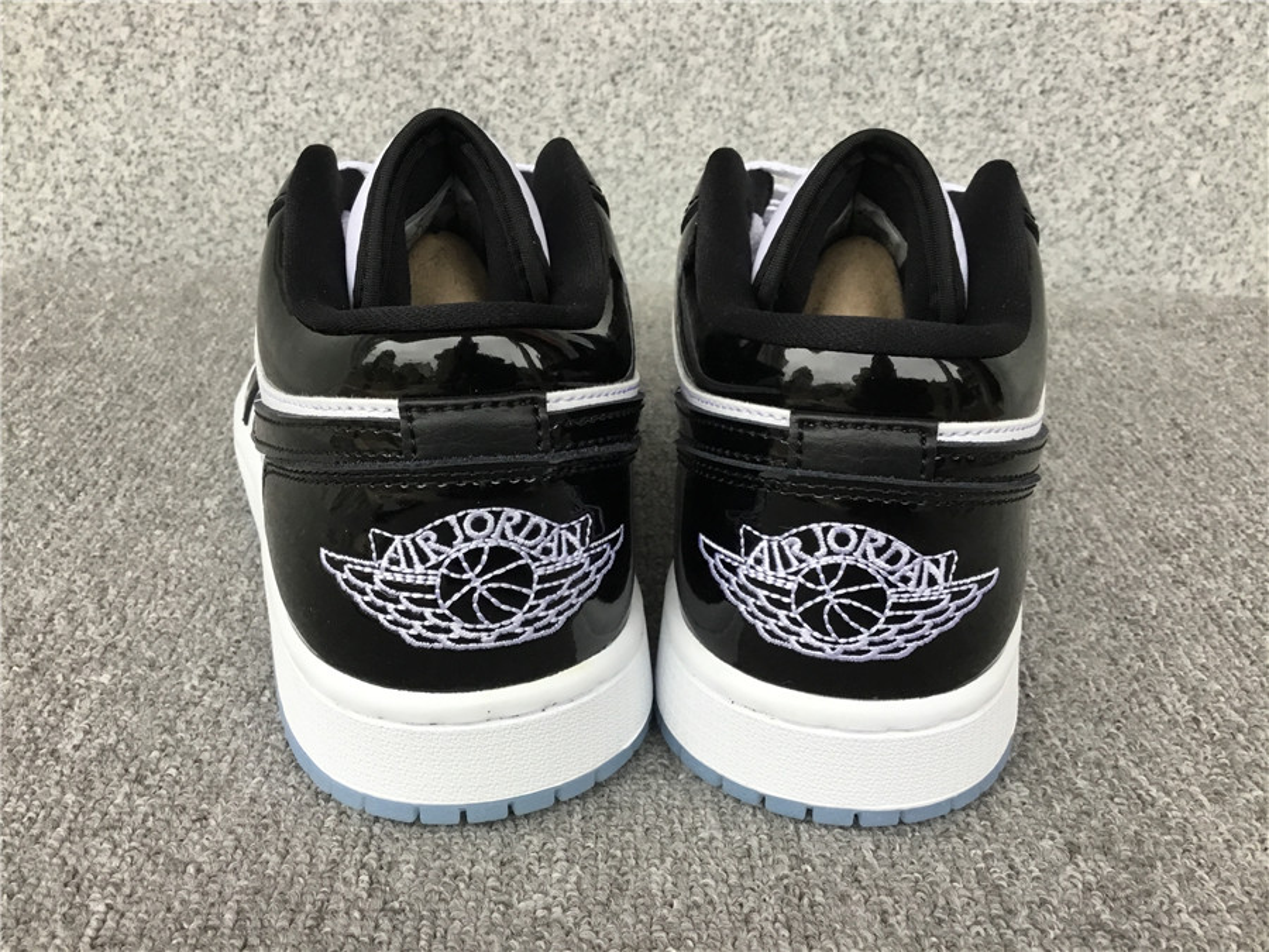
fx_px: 1136
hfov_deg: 58.4
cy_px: 476
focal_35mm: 31
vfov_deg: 45.4
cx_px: 634
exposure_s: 1/30
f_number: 2.4
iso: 40
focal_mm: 3.3
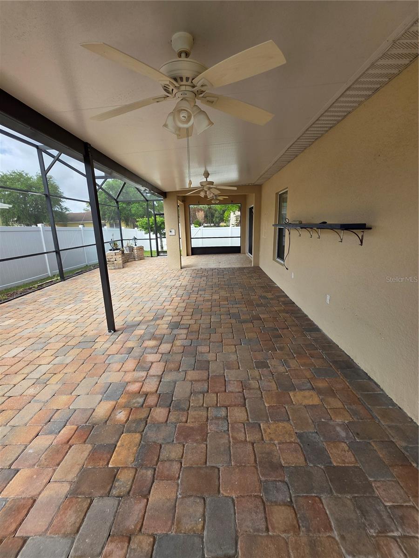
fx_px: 210
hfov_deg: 89.9
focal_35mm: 13
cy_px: 279
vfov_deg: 106.2
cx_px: 210
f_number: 1.9
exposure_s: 1/443
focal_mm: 2.2
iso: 40
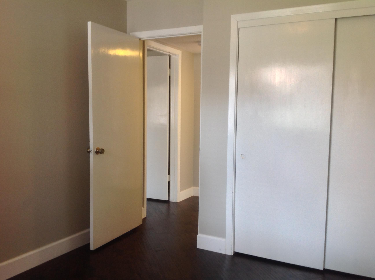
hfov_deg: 52.7
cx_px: 188
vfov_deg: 40.6
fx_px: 379
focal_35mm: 35
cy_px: 140
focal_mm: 4.28
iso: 100
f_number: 2.4
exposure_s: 1/15
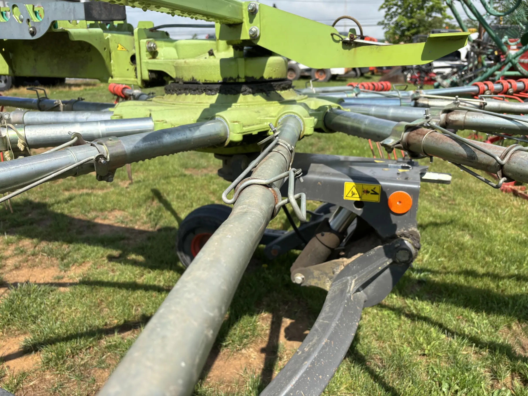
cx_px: 264
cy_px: 198
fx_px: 397
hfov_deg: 67.3
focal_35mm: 26
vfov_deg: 53.1
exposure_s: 1/2342
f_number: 1.6
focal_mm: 5.96
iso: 50
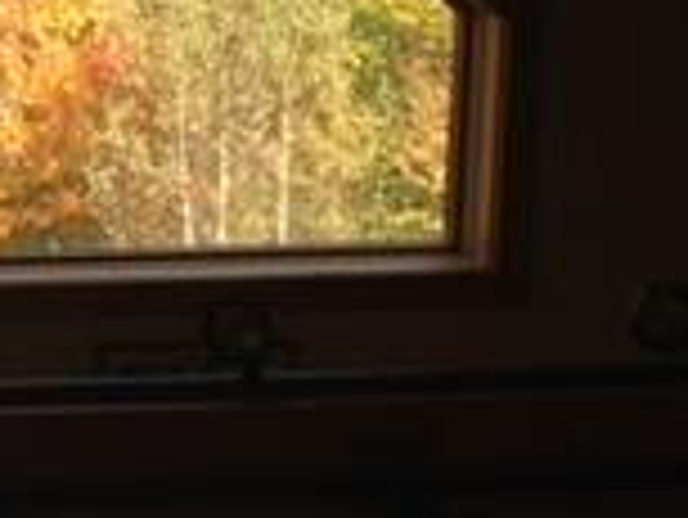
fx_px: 2904
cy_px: -14
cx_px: -441
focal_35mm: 146
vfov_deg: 10.1
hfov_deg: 12.6
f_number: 2.4
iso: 50
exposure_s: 1/435
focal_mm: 4.28
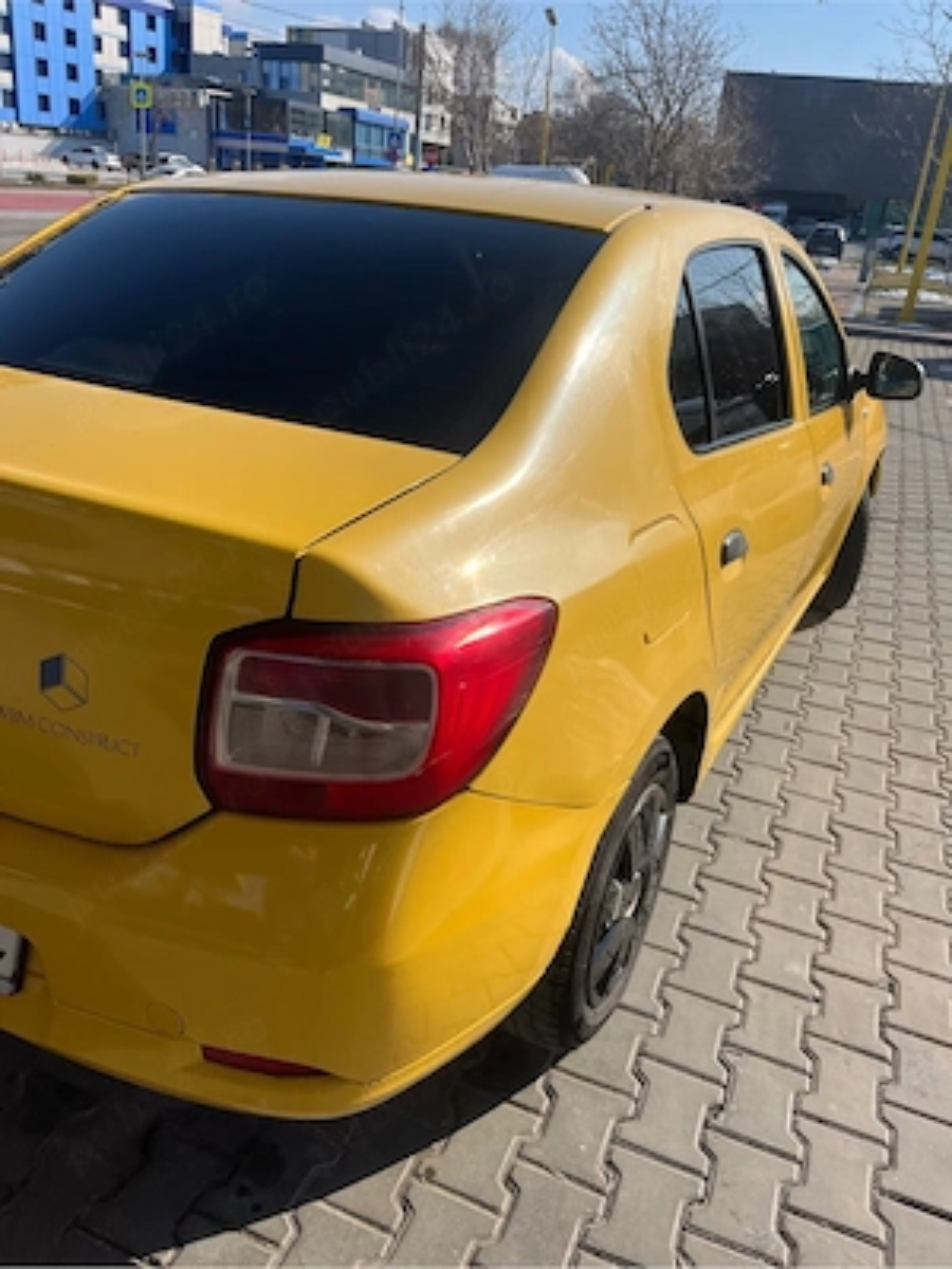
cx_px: 476
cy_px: 634
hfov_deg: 53.1
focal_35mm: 26
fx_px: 953
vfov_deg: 67.3
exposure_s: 1/3745
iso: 50
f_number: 1.6
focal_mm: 5.1
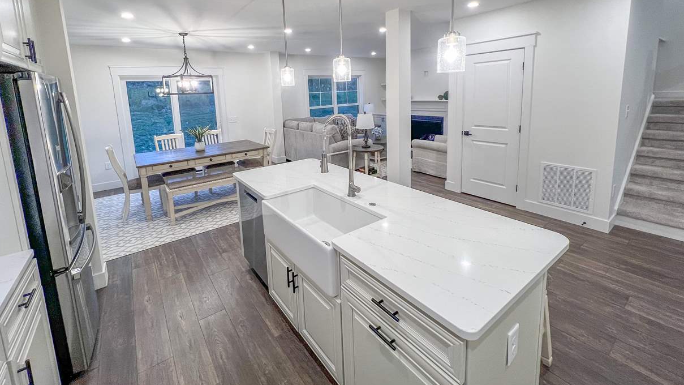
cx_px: 326
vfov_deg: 68.6
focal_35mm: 15
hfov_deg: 102.9
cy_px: 130
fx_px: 272
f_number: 1.8
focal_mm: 1.57
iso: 160
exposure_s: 1/60
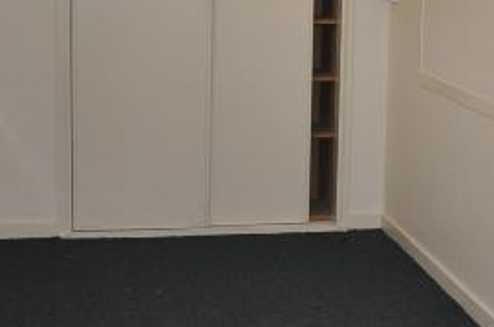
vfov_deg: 16.9
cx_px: 329
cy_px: 70
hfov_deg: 25.3
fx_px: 1096
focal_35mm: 80
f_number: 3.5
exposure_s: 1/60
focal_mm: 18
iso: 800
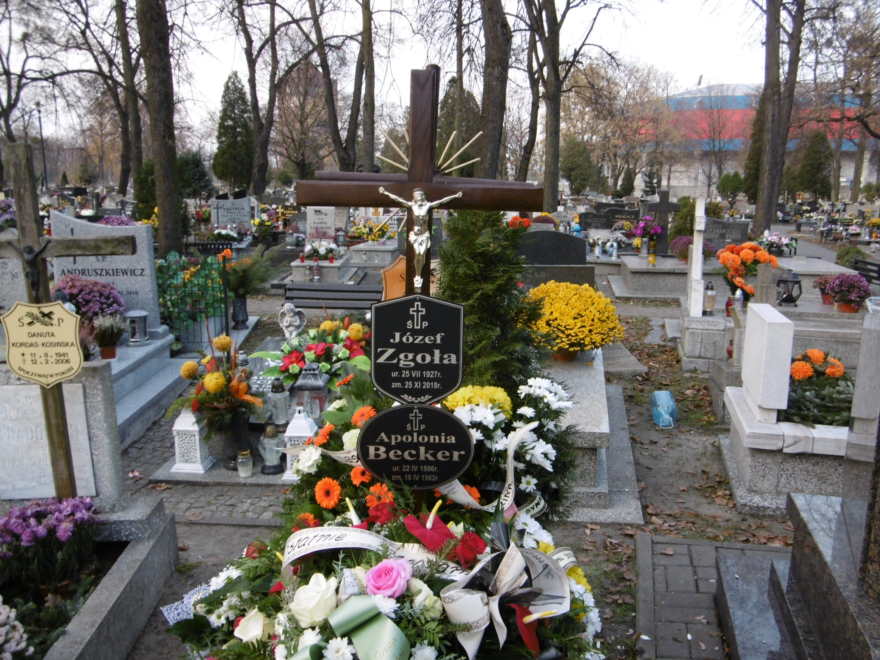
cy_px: 330
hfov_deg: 56.8
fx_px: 813
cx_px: 440
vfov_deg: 44.2
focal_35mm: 32
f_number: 3.5
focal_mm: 5.8
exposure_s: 1/80
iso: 100
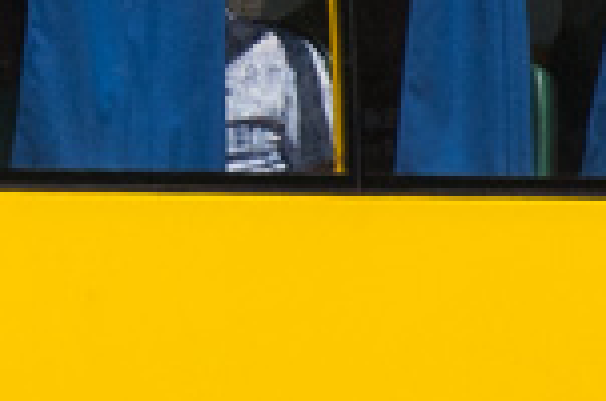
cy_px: -341
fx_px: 18074
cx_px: -674
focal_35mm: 1076
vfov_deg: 1.3
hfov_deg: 1.9
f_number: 8
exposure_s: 1/800
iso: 200
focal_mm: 90
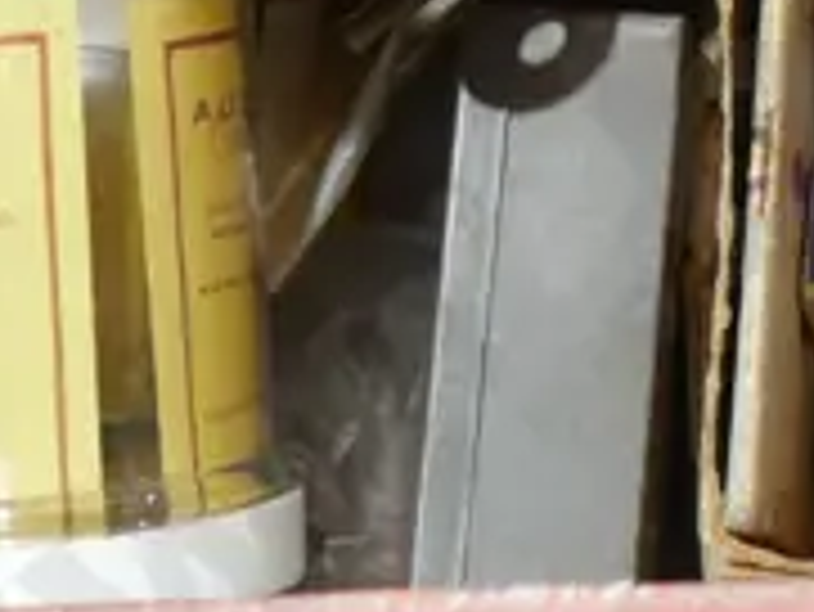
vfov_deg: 7.9
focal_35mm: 181
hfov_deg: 10.1
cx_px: 1650
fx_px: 4259
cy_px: -533
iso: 400
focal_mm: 16
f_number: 3.6
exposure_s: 1/60
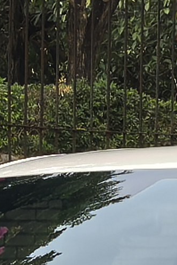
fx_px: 2579
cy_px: 303
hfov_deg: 3.9
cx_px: 95
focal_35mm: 350
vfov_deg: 5.9
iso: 50
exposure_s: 1/1372
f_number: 2
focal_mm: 6.98
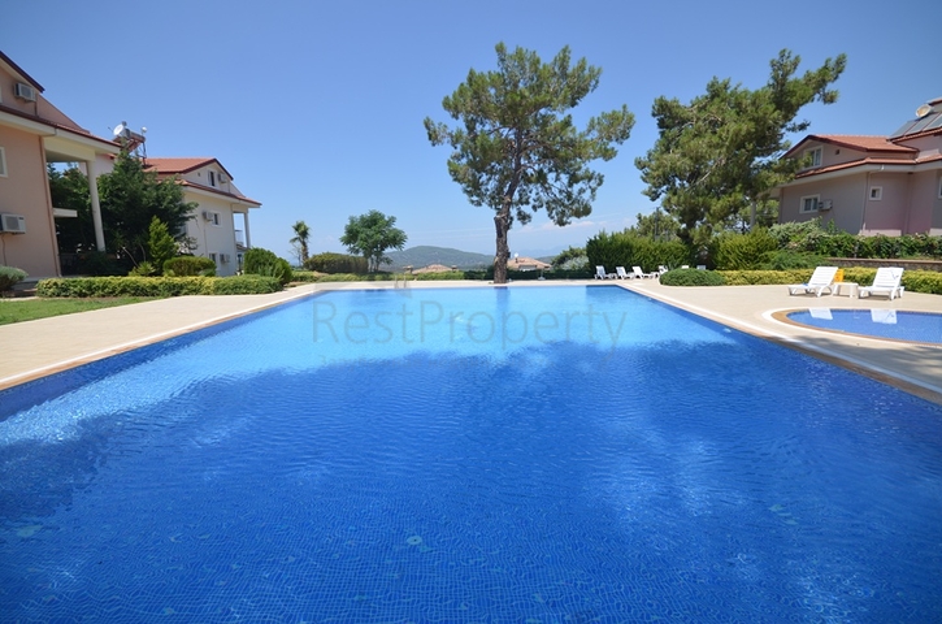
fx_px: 392
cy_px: 312
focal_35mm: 15
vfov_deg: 77.1
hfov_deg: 100.5
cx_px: 471
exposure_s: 1/250
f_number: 8
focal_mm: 10
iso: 100
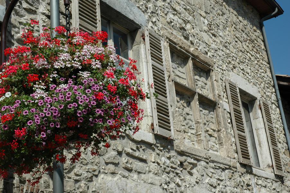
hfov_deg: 33.4
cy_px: 96
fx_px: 483
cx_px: 145
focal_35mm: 60
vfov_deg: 22.6
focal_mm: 40
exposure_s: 1/400
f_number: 10
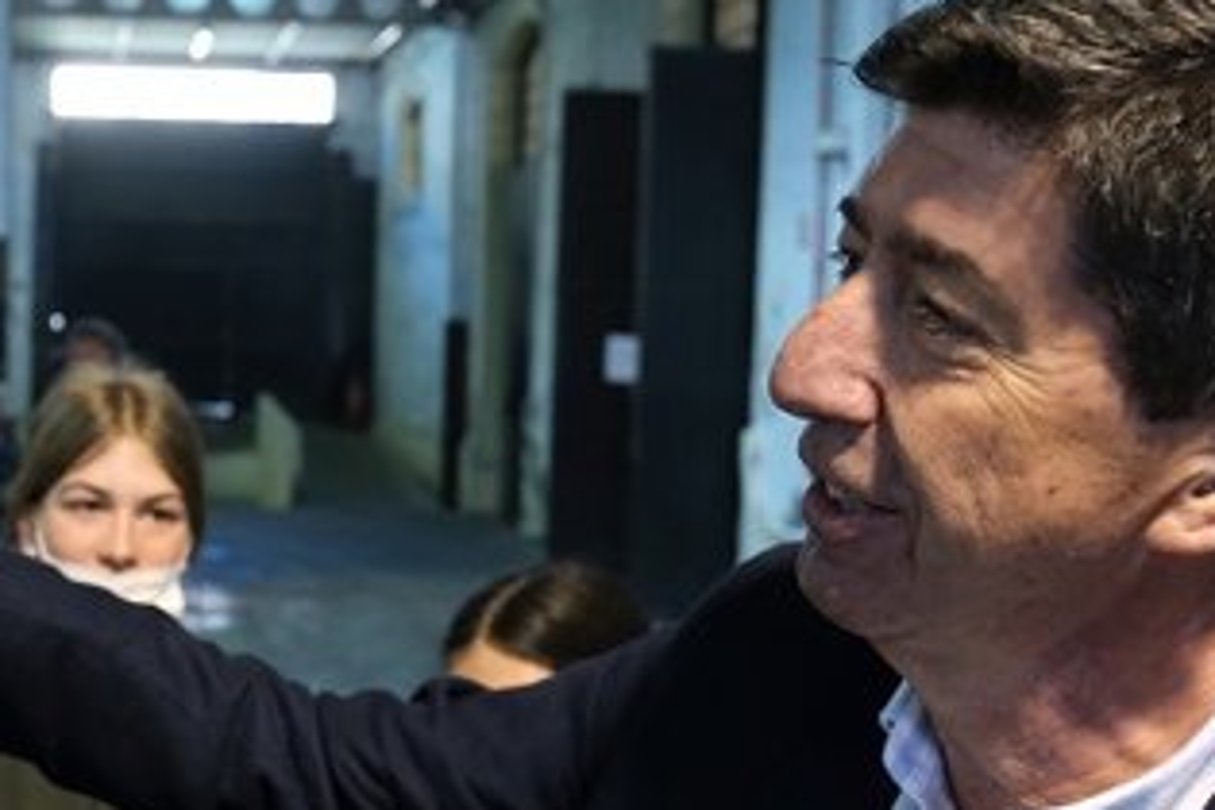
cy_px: 544
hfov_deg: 33.9
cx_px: 220
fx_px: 1924
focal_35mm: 57
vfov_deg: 23.7
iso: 3200
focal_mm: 17
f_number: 2.8
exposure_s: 1/125
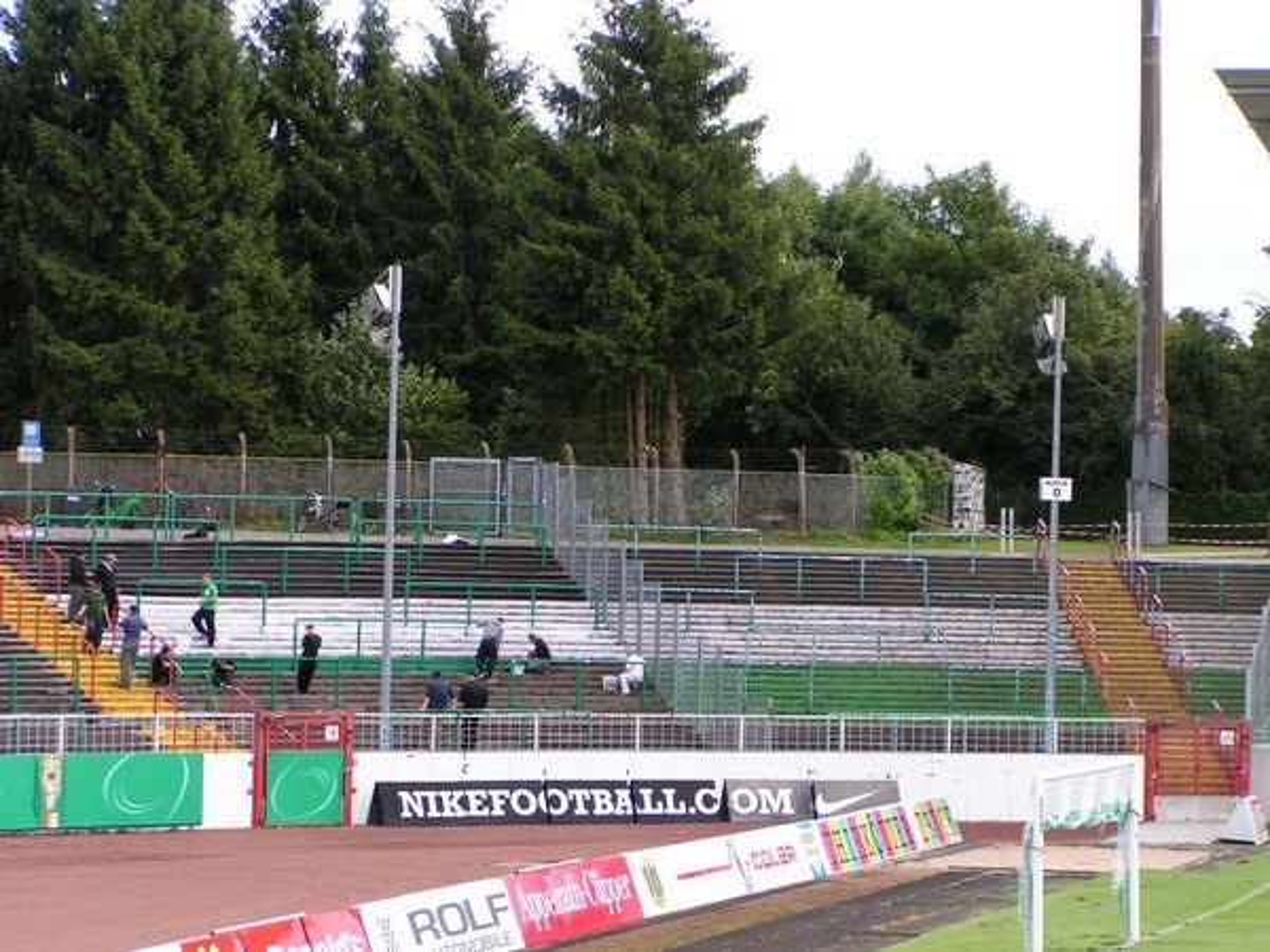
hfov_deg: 17.3
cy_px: 476
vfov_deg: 13.0
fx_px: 4182
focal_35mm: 114
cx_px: 635
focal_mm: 17.4
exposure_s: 1/160
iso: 50
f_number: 4.5
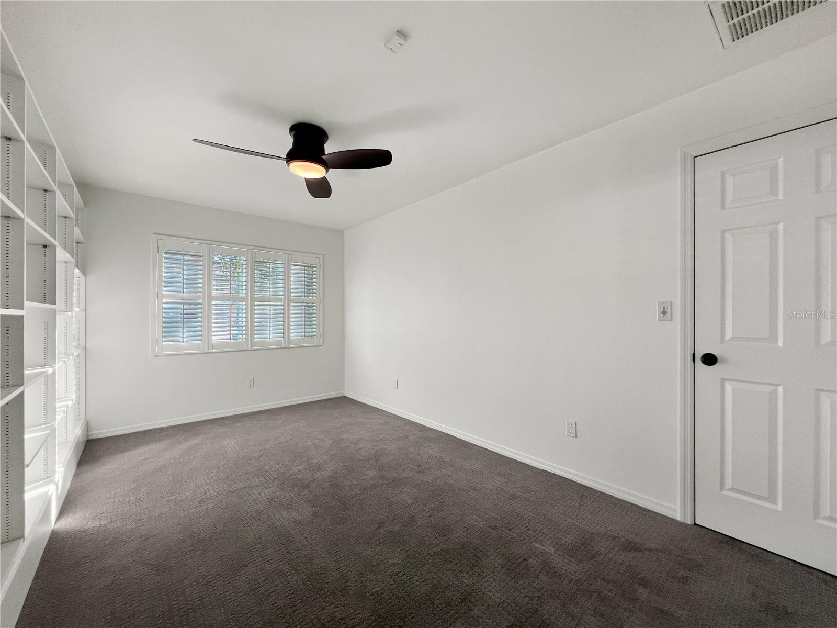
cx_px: 418
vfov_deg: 89.9
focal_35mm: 13
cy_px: 314
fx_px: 314
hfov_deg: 106.2
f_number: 1.8
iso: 80
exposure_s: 1/120
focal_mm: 1.57
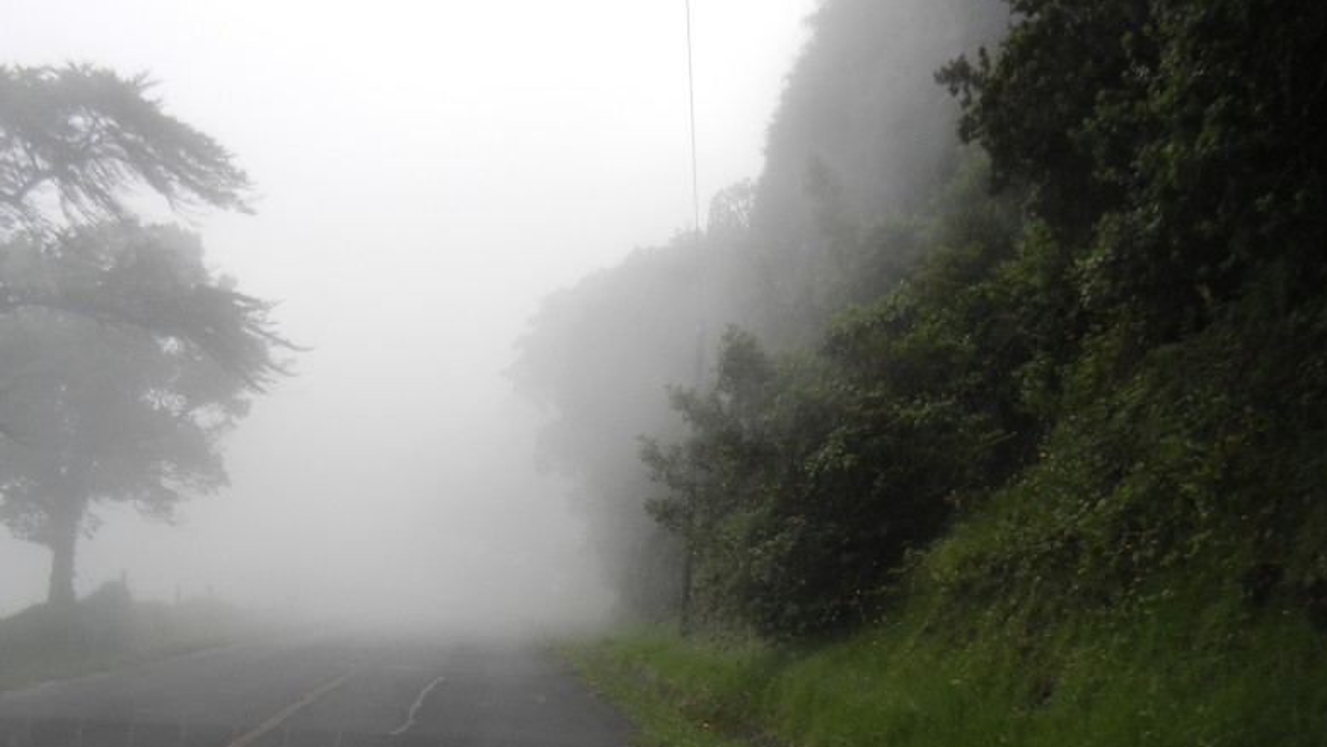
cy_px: 650
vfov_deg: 26.9
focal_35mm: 43
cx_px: 614
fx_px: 1513
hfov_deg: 47.3
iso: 160
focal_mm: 5.4
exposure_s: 1/436
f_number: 3.5
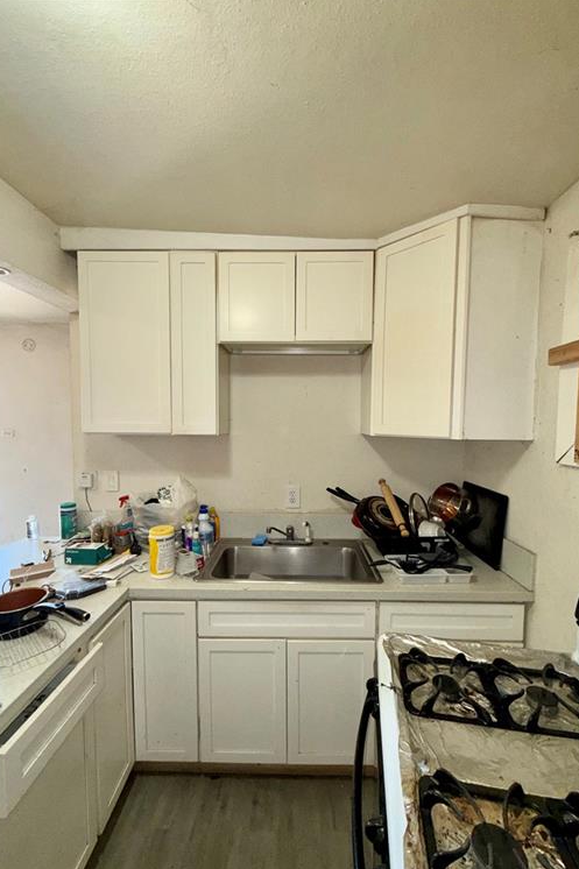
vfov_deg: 100.4
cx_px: 289
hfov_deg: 77.3
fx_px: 362
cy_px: 443
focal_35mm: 15
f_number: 2.2
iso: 80
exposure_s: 1/60
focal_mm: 2.22
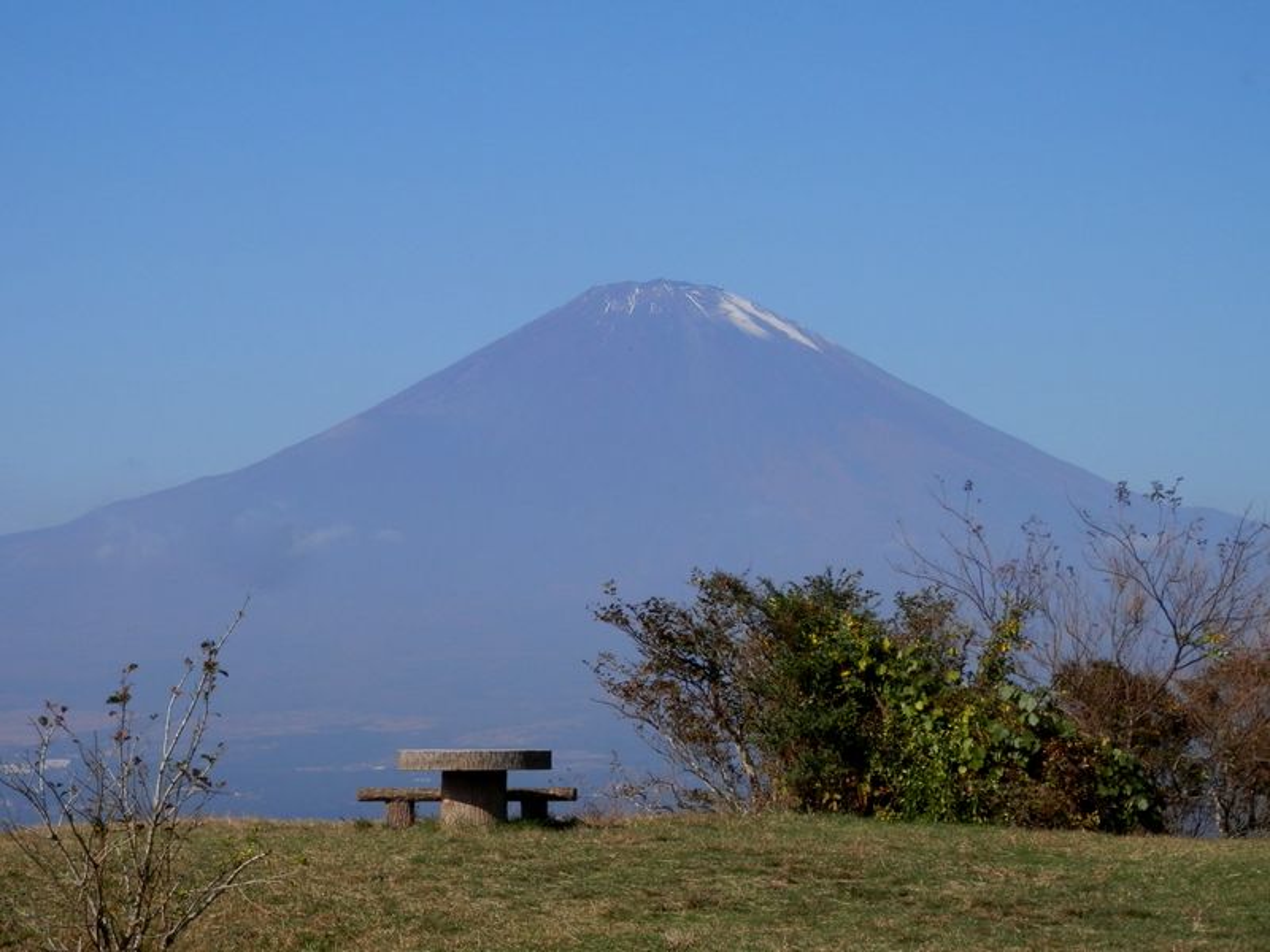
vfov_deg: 15.2
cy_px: 476
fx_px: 3559
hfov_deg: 20.2
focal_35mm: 97
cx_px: 635
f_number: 4.9
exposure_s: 1/800
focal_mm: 17.3
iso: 80
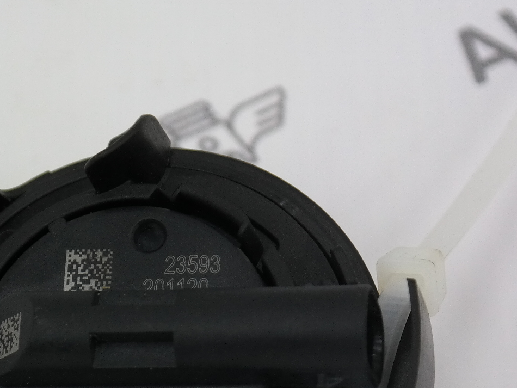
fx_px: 3780
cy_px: 330
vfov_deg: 5.9
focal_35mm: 253
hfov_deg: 7.8
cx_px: 59
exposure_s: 1/80
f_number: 5.6
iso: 400
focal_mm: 55
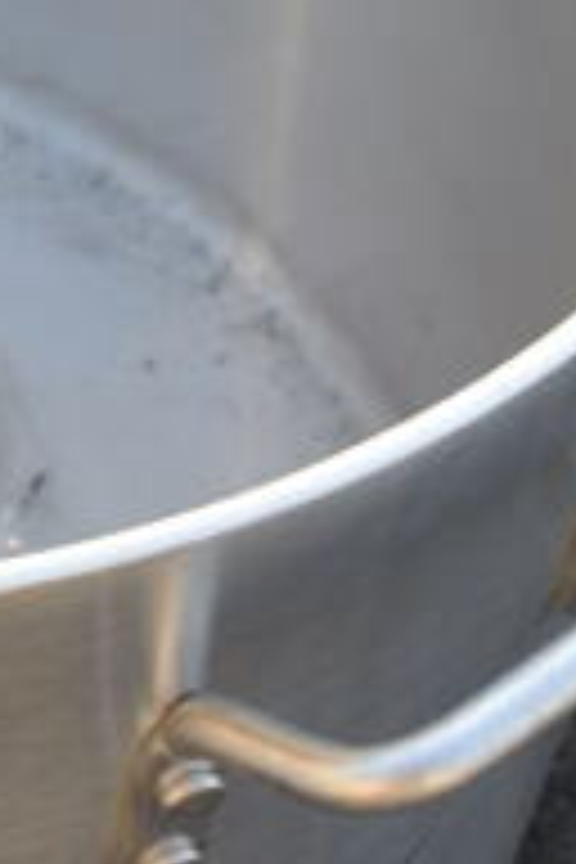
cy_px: -34
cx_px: -454
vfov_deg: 12.9
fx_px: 3768
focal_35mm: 157
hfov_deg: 8.4
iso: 100
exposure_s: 1/125
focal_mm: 22
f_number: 4.5
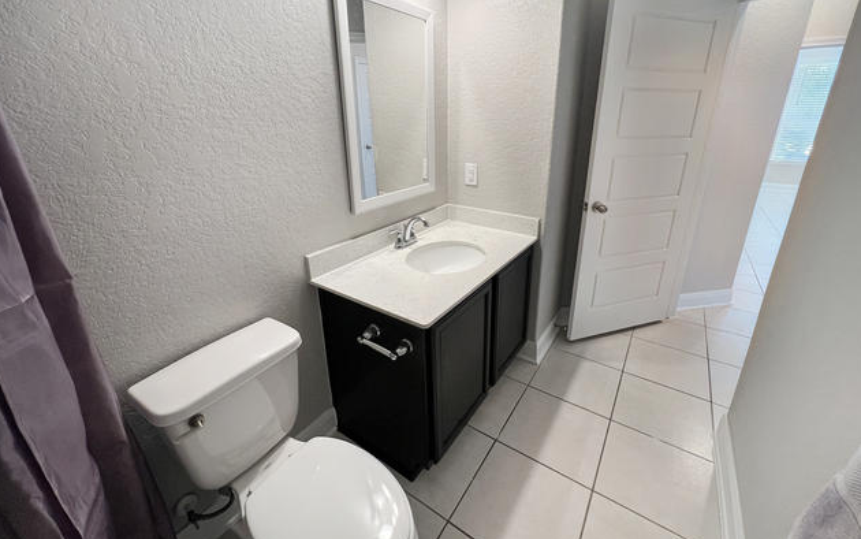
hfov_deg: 105.3
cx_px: 430
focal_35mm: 14
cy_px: 250
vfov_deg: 78.5
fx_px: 329
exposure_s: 1/120
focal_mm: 1.57
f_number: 1.8
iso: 250
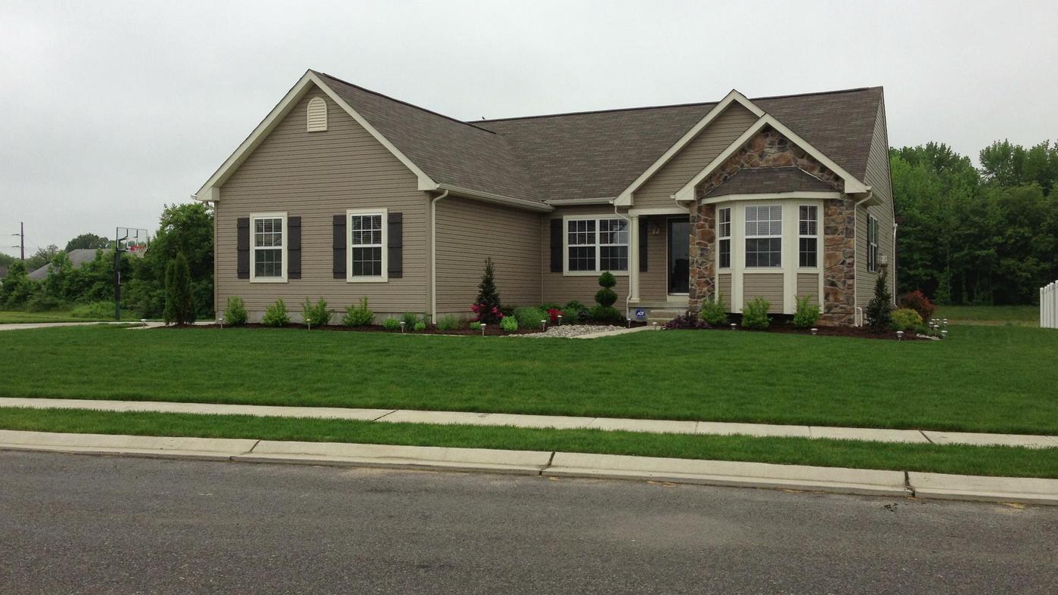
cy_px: 293
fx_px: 1038
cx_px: 521
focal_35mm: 37
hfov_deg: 54.0
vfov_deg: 32.0
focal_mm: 4.13
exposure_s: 1/272
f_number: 2.4
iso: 50
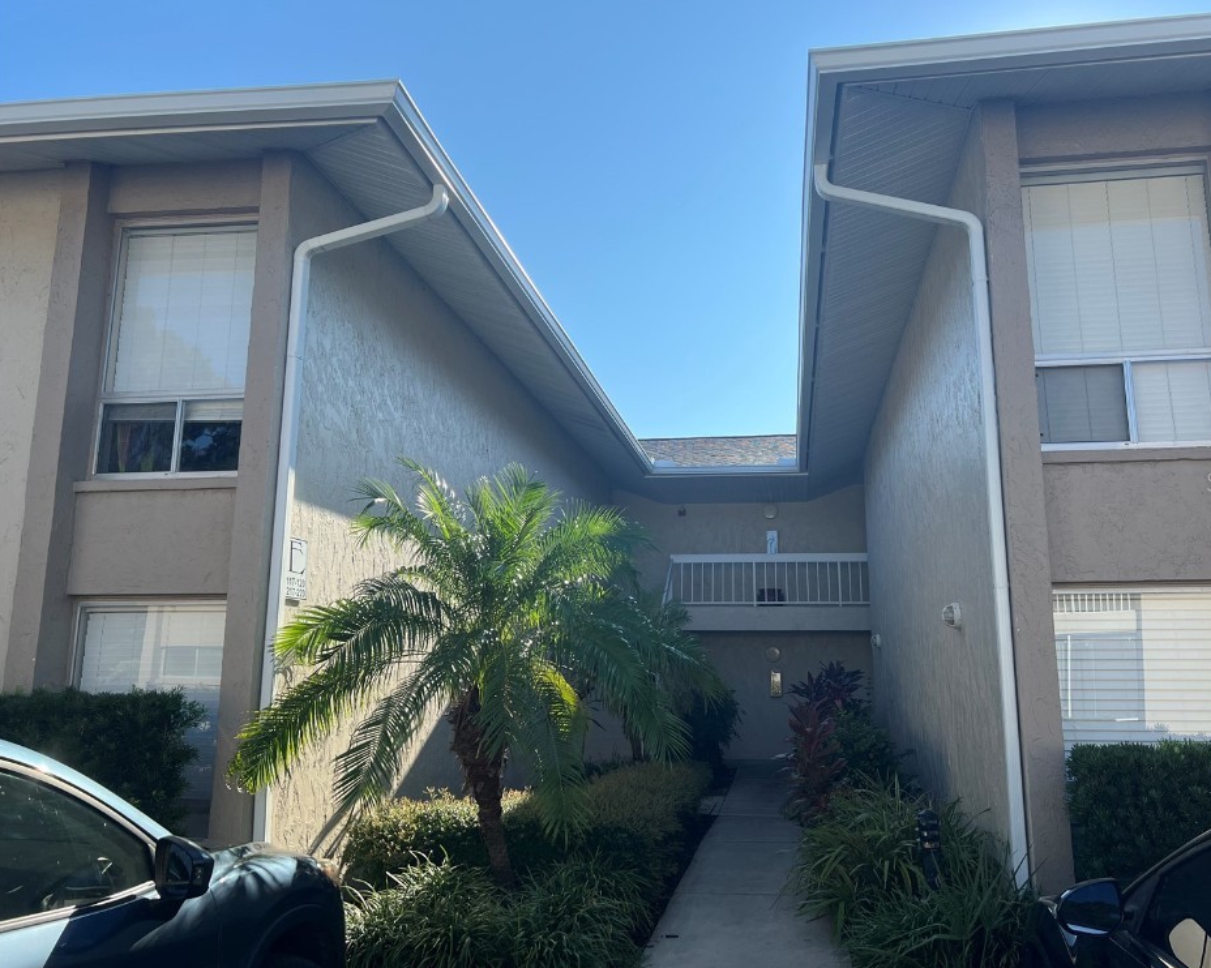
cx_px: 662
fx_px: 1003
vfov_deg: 51.5
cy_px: 481
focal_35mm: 28
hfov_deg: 62.1
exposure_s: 1/2513
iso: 50
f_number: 1.5
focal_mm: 5.7
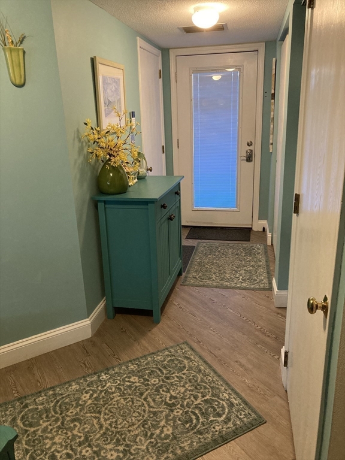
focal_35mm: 28
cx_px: 172
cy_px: 230
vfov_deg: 63.4
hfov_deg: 49.7
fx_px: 372
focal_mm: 3.99
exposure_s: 1/40
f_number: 1.8
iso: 320
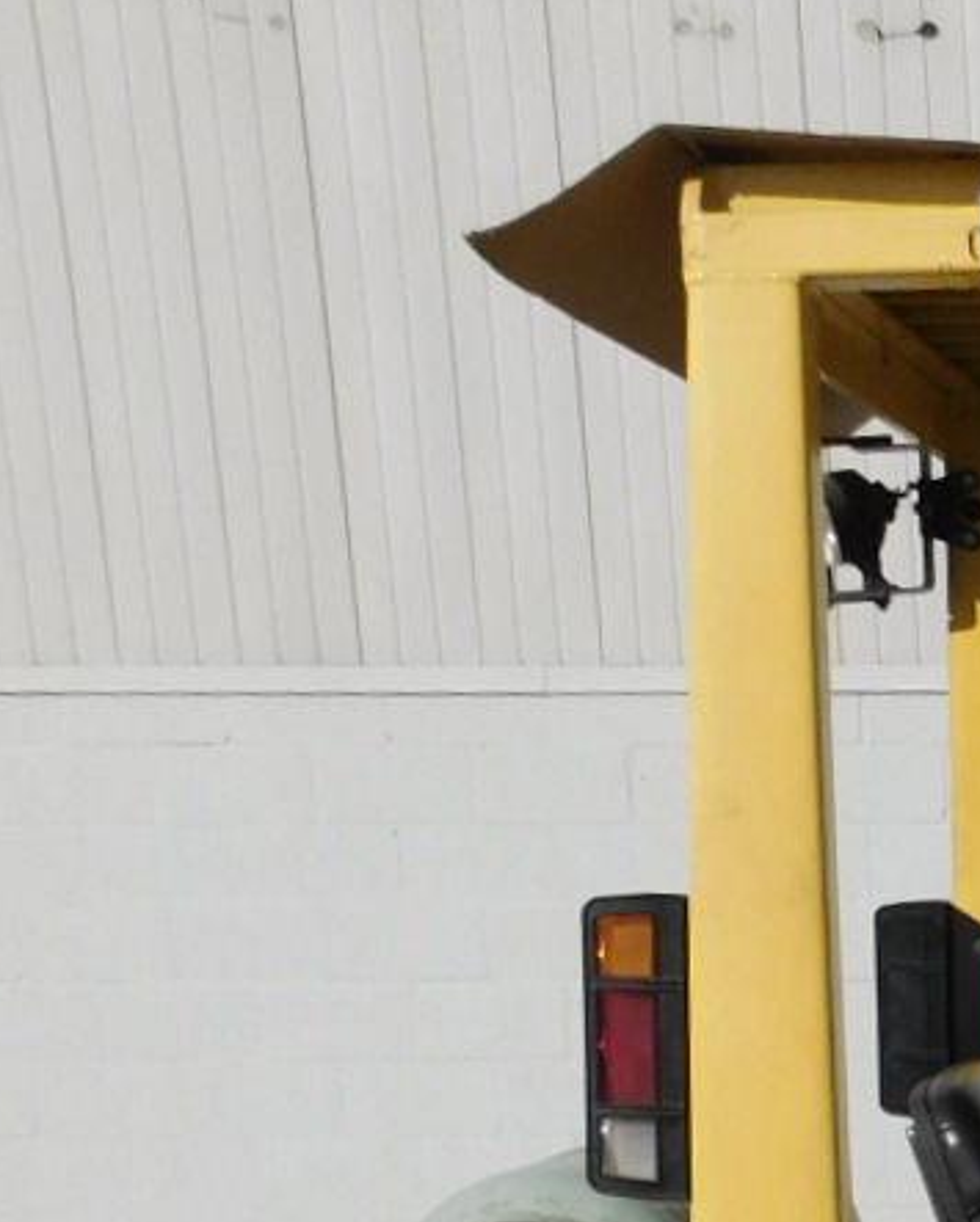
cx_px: 1899
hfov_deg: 15.5
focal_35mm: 81
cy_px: 1509
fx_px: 2934
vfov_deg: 21.6
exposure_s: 1/1000
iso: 125
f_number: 6
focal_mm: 4
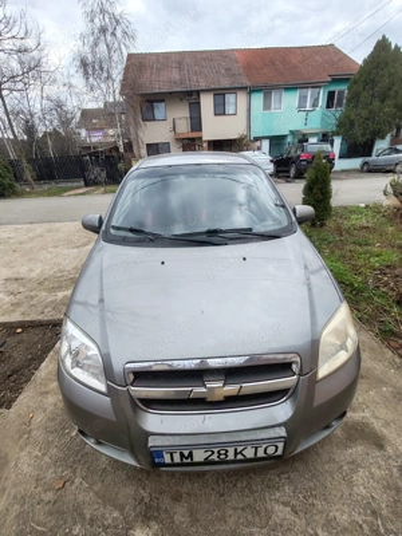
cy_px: 268
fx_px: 248
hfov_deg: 78.1
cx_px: 201
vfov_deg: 94.5
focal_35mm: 16
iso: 50
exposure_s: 1/340
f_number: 2.2
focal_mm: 1.96
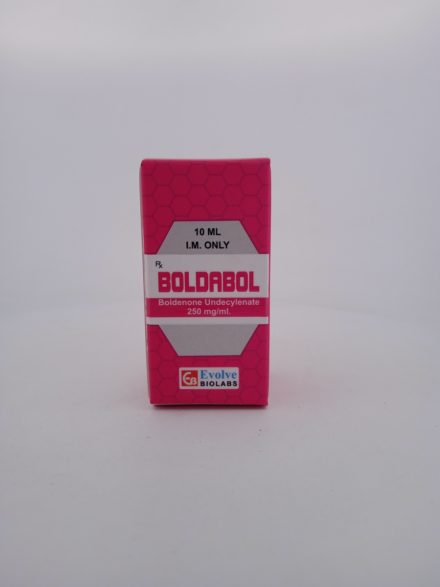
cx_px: 220
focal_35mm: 28
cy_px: 294
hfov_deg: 49.7
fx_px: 475
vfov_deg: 63.4
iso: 100
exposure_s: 1/195
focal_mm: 3.43
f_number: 2.2
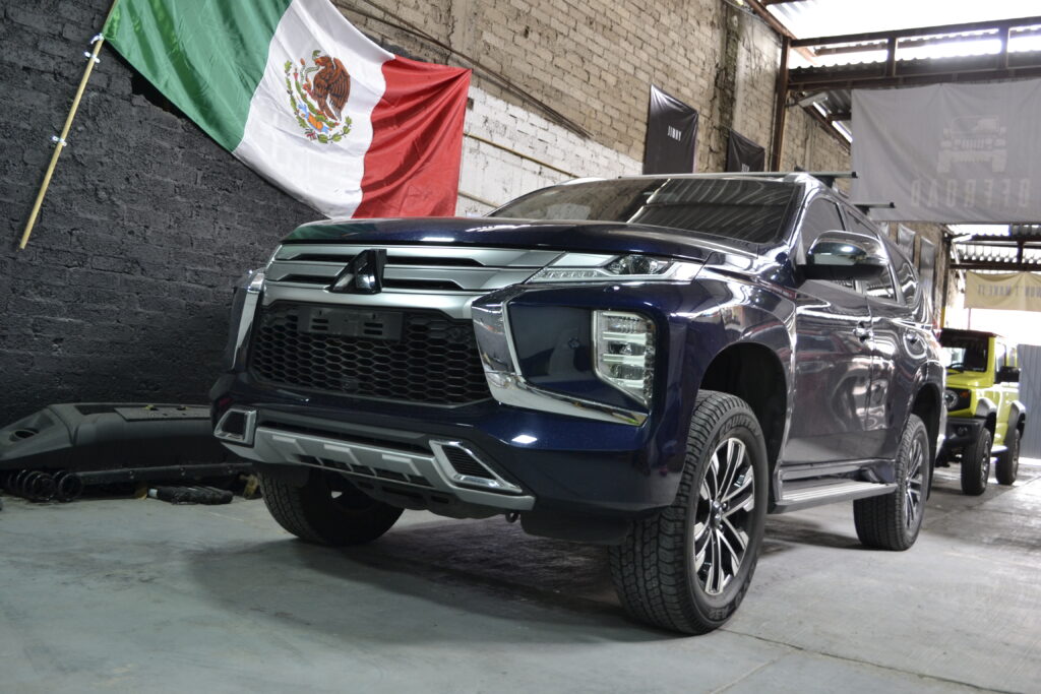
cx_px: 520
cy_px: 347
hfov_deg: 57.2
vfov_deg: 40.0
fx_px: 954
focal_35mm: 33
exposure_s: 1/15
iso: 450
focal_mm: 22
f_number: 4
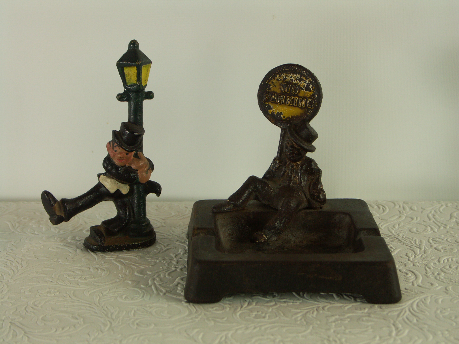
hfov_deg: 23.8
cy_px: 172
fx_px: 1087
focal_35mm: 82
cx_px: 230
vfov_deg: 18.0
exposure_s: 1/100
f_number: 3.5
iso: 100
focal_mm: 21.04
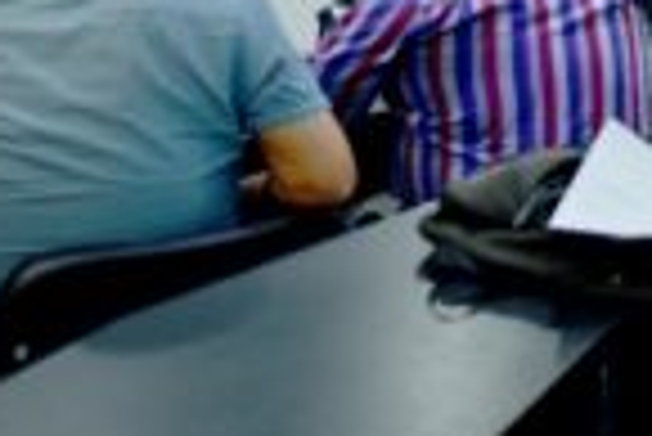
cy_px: -144
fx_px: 1940
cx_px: 890
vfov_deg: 12.4
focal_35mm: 107
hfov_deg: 17.6
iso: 640
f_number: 4
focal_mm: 38
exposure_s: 1/40
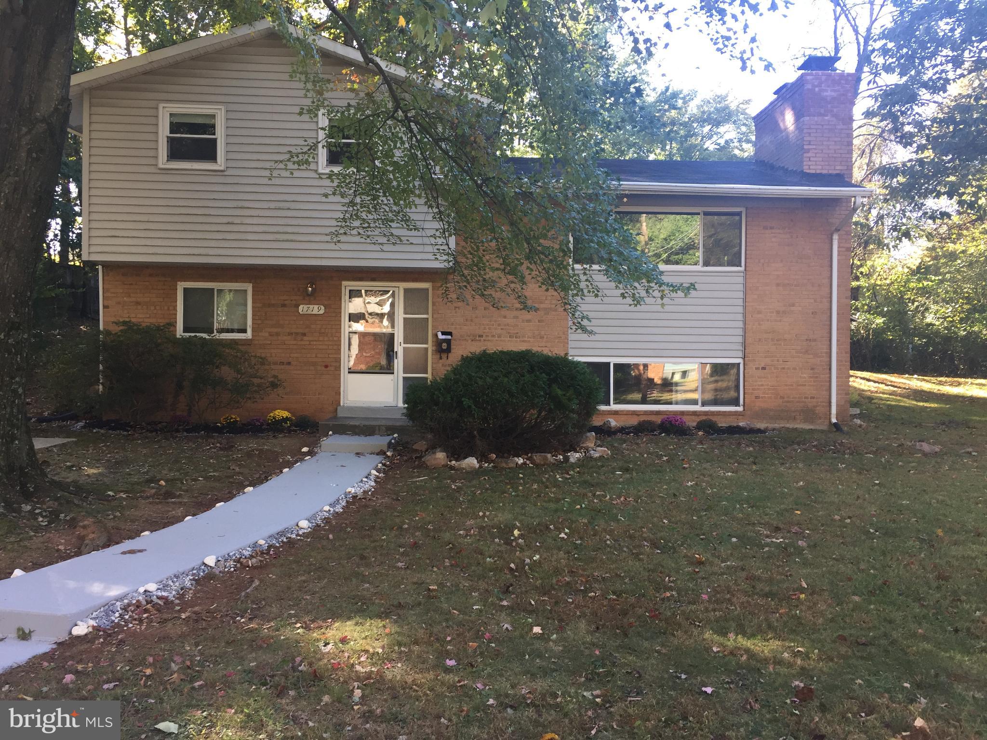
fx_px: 827
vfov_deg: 48.2
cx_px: 494
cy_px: 370
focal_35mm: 29
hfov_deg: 61.7
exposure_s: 1/120
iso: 50
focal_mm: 4.15
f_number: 2.2
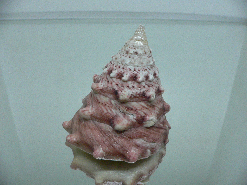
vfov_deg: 40.7
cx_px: 124
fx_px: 250
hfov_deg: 52.6
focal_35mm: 35
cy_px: 92
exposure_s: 1/60
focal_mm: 4.6
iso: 200
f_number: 2.8
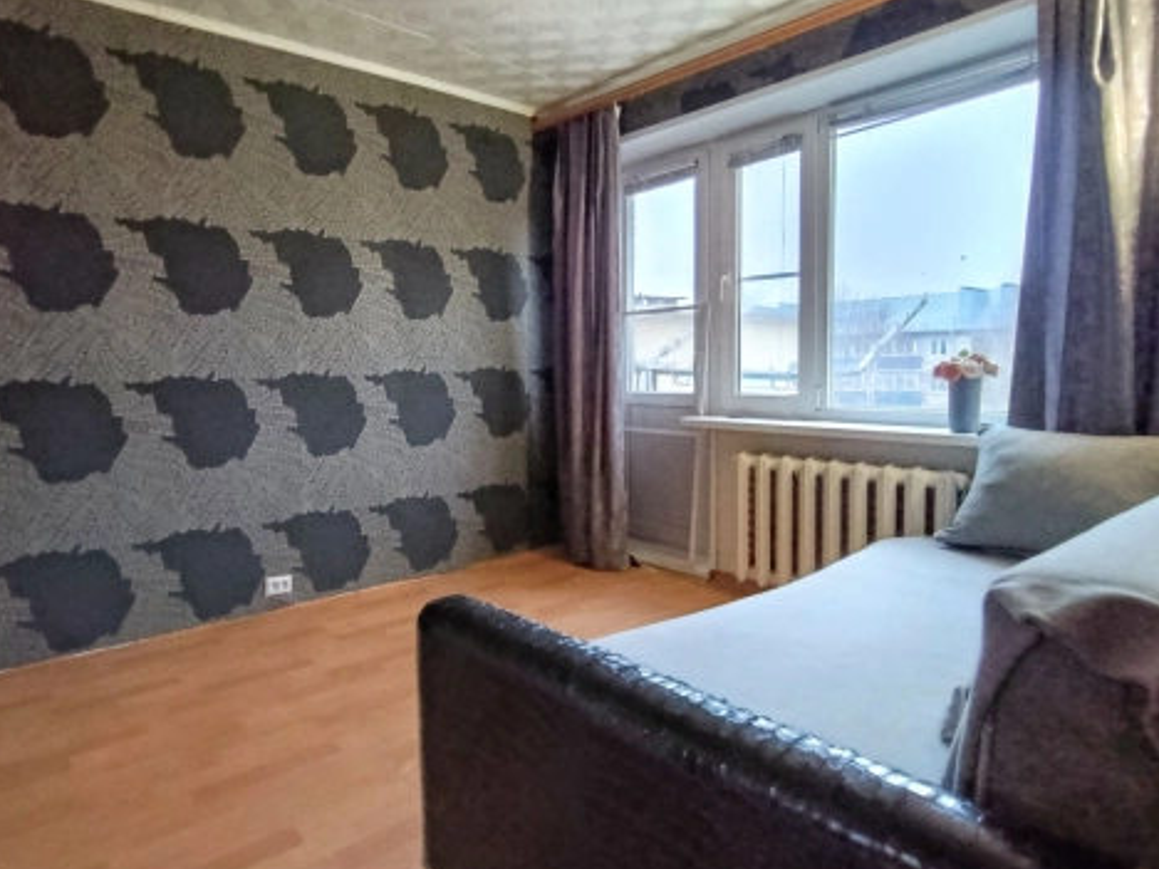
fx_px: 670
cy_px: 416
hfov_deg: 80.5
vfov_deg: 65.9
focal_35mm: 20
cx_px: 446
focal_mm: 1.65
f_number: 2.2
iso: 499
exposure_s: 1/33.3
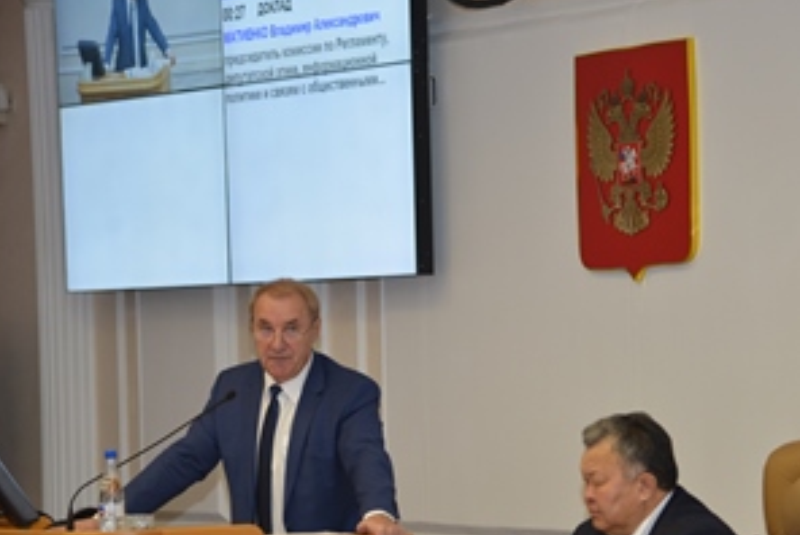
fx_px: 3781
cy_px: 365
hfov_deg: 12.1
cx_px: 522
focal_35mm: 170
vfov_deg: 8.1
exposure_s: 1/60
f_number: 4
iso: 400
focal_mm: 120
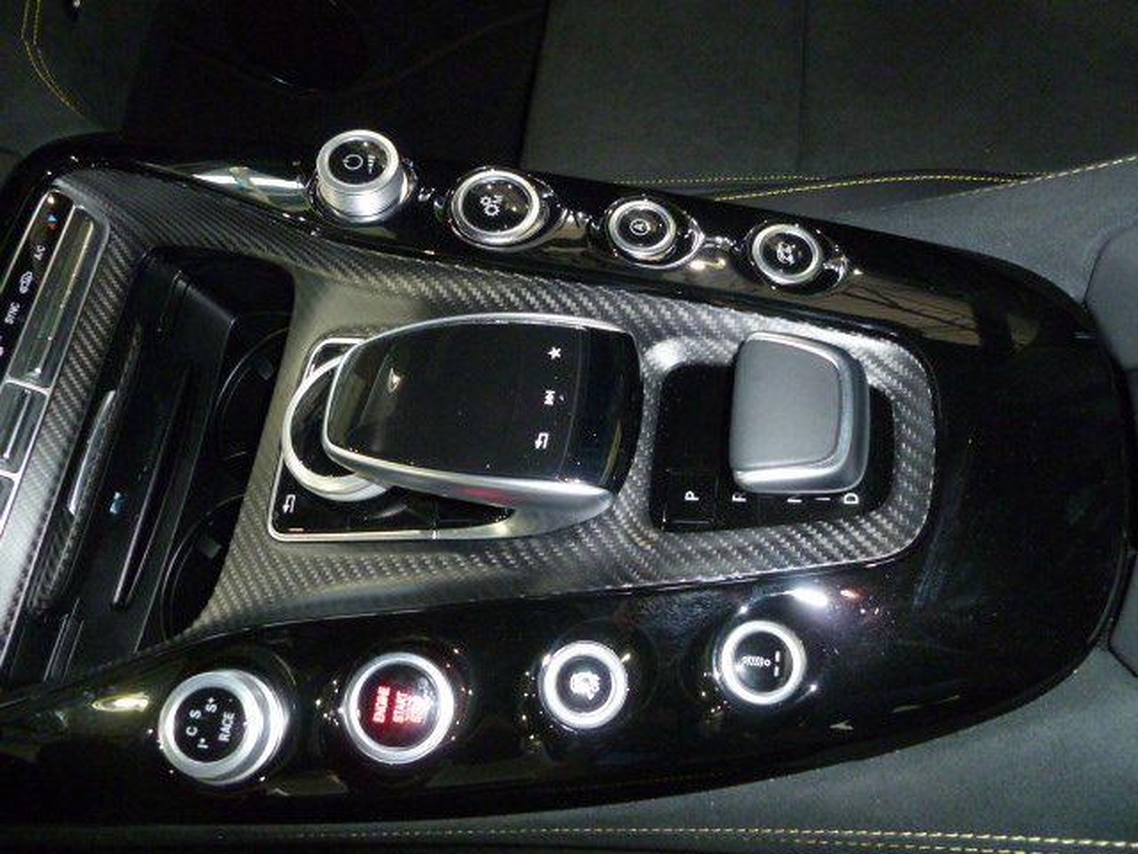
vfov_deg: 49.7
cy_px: 427
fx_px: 920
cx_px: 569
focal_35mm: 28
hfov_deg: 63.4
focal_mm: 5
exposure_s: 1/30
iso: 400
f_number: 3.3
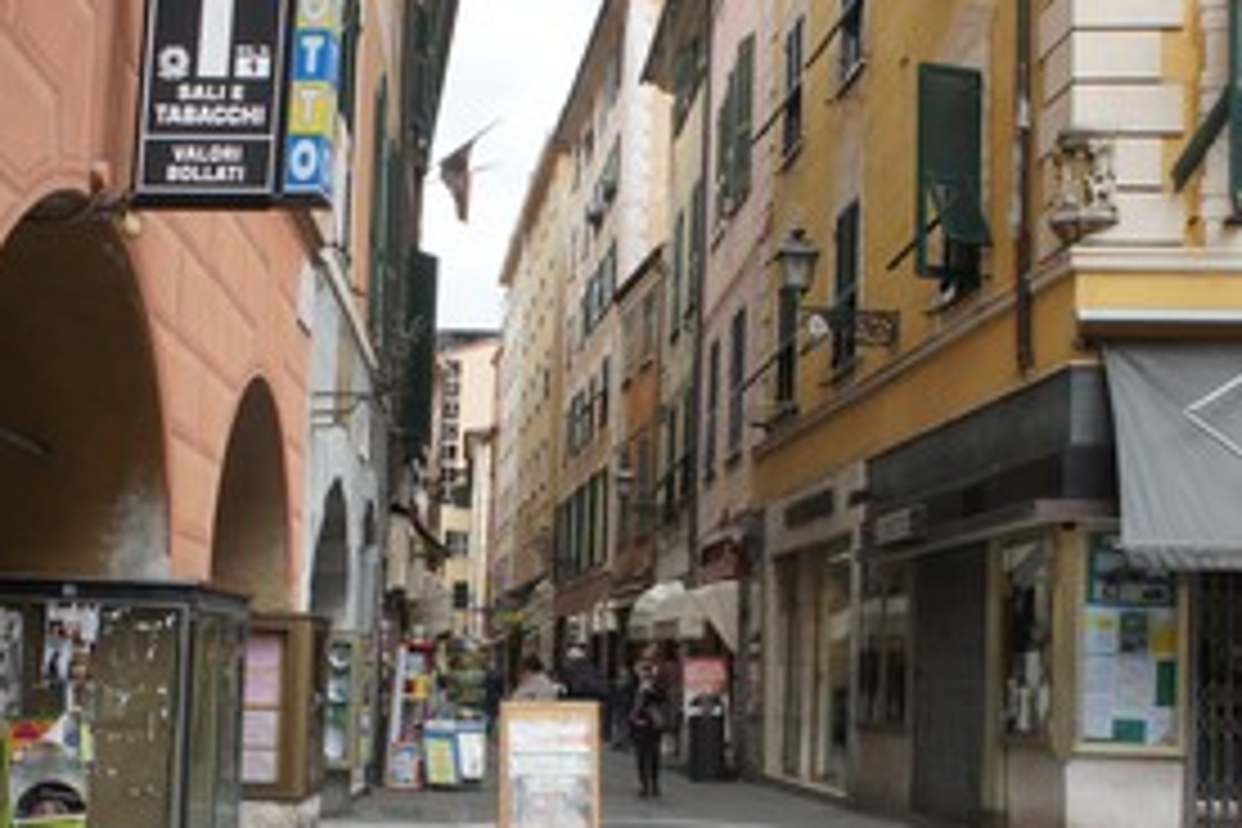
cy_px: 536
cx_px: 630
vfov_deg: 26.9
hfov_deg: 39.6
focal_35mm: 50
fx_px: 1725
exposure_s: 1/250
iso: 400
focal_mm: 20
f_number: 7.1
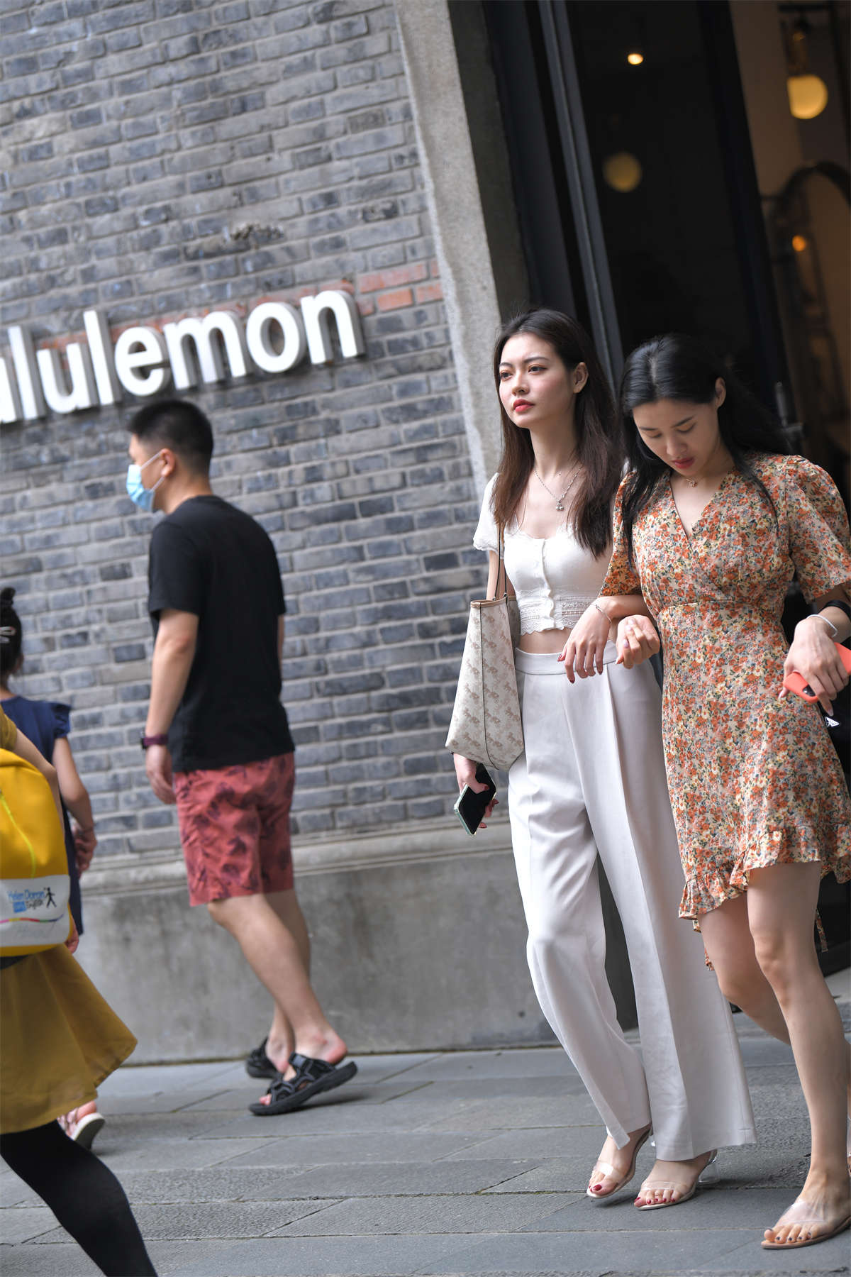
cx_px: 426
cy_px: 638
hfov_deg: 11.4
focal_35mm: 120
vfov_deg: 17.1
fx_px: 4255
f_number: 2.8
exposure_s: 1/800
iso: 320
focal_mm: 120
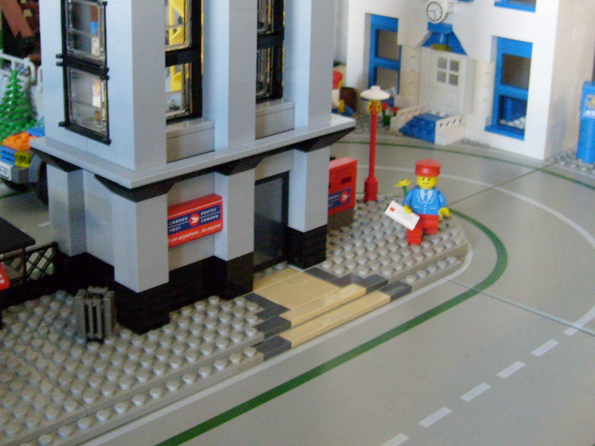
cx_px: 249
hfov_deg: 33.7
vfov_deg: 25.4
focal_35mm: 57
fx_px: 980
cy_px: 131
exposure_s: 1/20
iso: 200
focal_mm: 5.8
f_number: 2.8
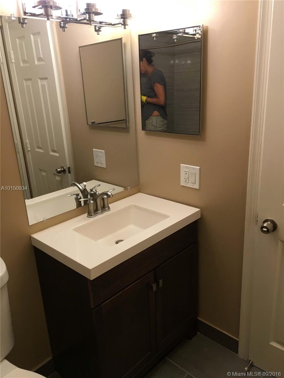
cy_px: 189
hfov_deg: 48.2
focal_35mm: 29
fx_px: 317
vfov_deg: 61.7
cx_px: 142
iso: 80
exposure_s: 1/30
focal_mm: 4.15
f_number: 2.2
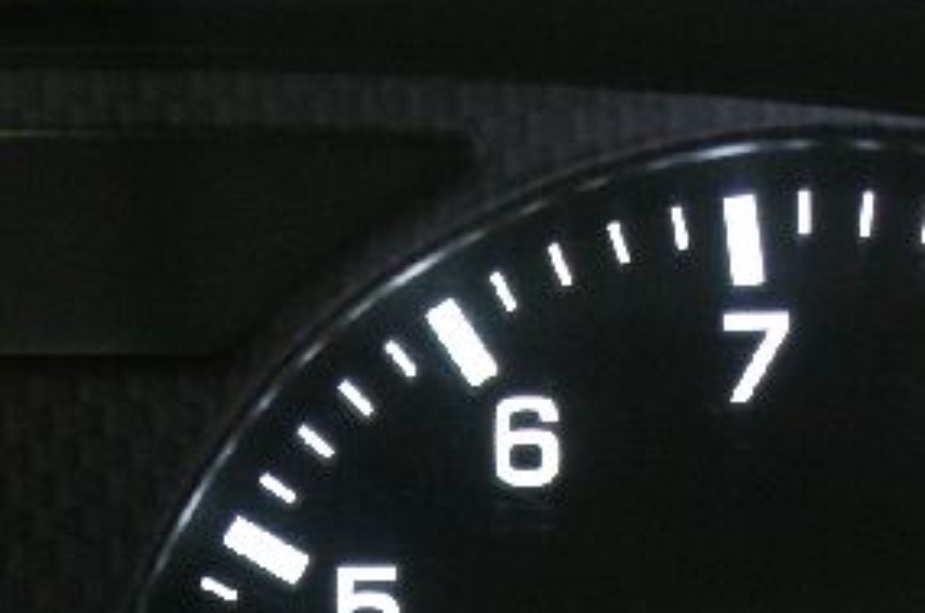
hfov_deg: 8.6
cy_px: 1038
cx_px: -68
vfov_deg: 5.7
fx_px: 6073
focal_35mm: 237
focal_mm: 45
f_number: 5.6
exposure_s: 1/4
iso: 400
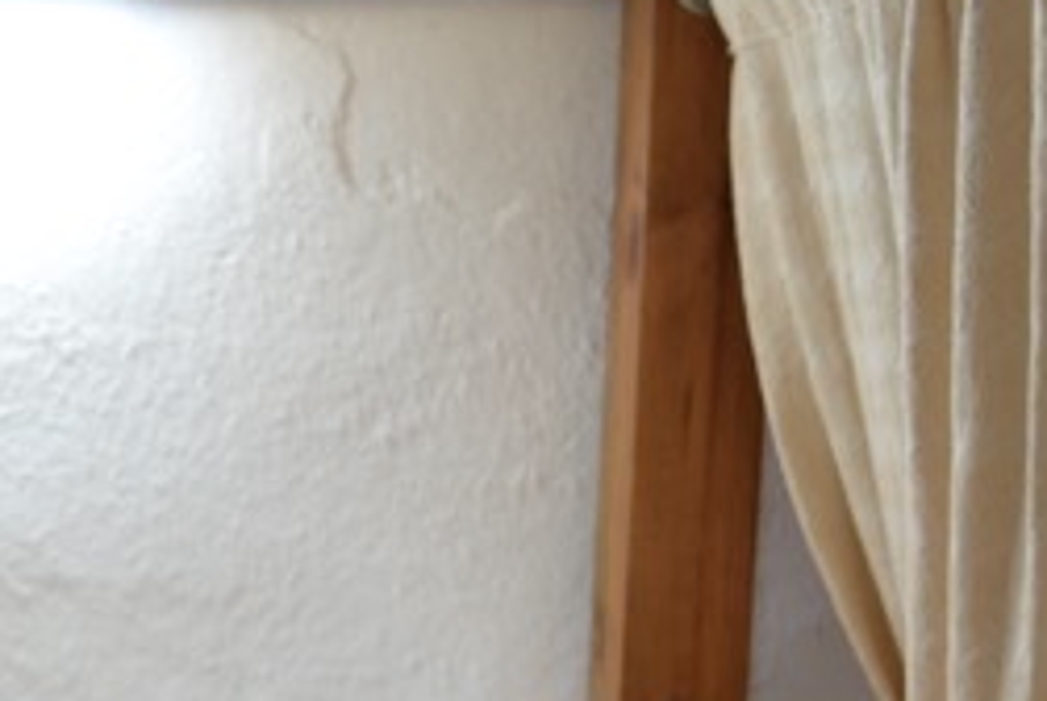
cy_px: 924
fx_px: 3057
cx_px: -209
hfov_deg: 18.4
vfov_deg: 12.6
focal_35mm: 105
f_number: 4.5
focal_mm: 22
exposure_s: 1/3
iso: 100
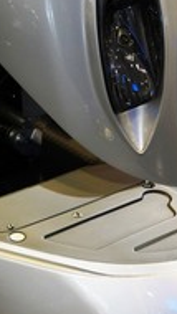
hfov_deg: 9.5
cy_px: 220
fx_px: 1067
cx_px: 88
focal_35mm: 128
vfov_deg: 16.7
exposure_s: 1/30
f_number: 3.5
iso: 400
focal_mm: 21.53
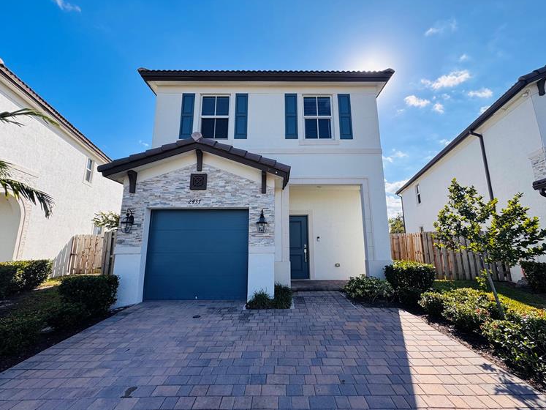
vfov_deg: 81.7
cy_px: 201
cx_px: 281
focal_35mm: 15
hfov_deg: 98.2
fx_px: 237
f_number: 2.2
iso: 50
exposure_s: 1/956
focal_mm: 2.22
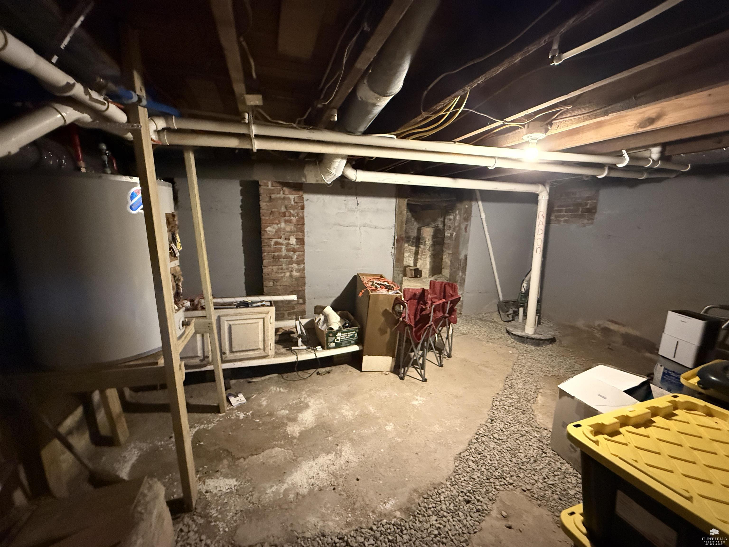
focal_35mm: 14
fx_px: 295
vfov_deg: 85.7
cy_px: 274
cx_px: 364
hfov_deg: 102.1
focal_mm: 2.22
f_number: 2.2
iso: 1250
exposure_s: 1/30
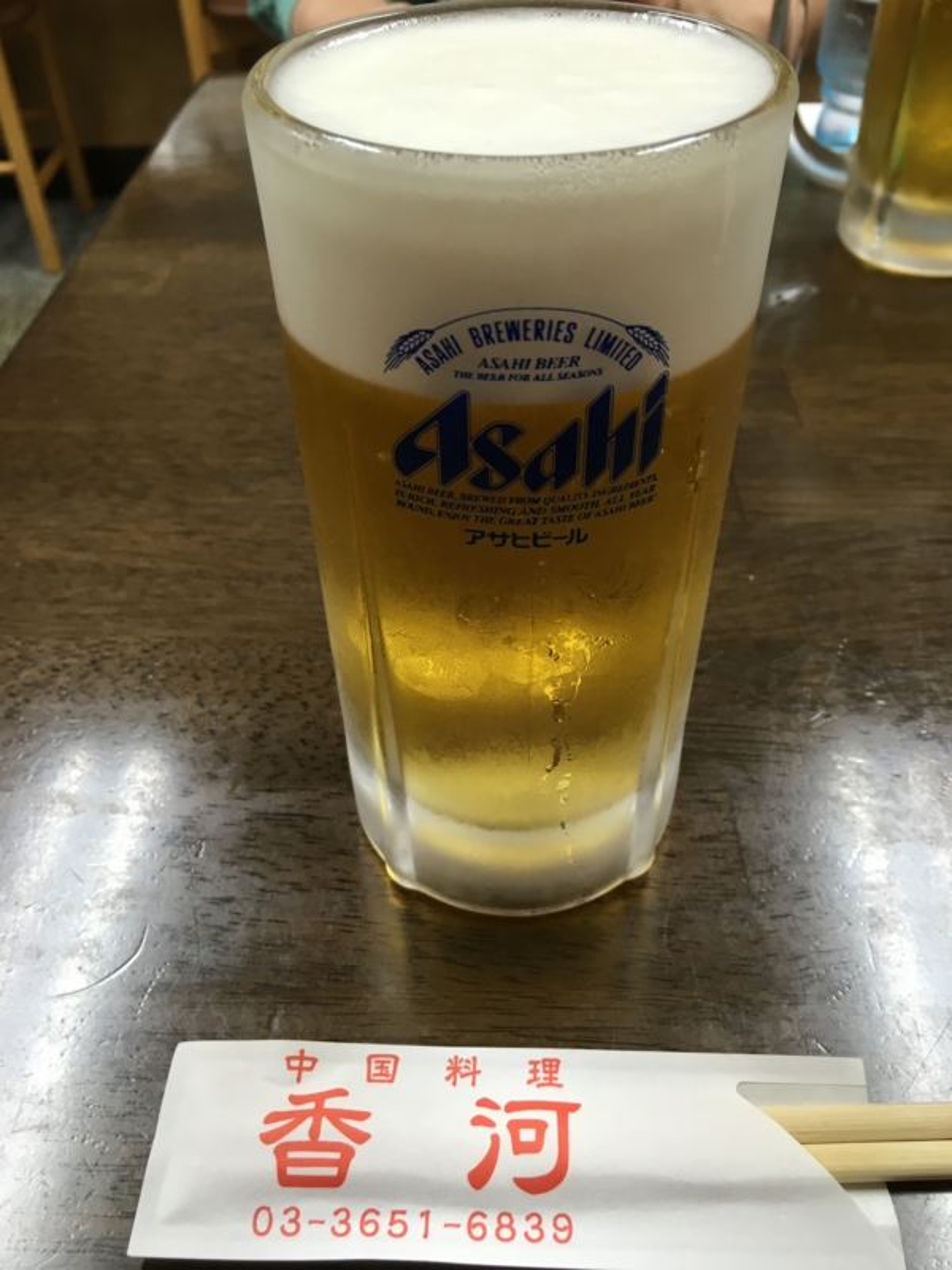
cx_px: 476
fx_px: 1063
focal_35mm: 29
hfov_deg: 48.2
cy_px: 635
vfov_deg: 61.7
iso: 80
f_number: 2.2
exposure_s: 1/33
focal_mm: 4.15
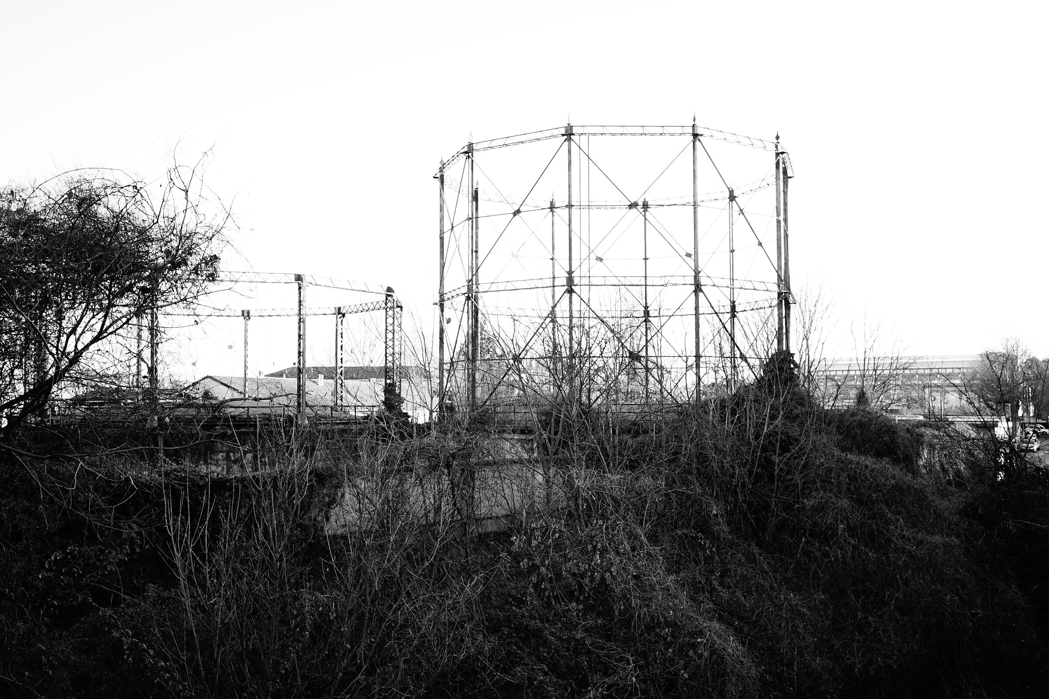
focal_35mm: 35
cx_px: 524
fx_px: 1020
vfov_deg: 37.9
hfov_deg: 54.4
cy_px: 350
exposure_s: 1/30
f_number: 8
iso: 250
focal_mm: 35
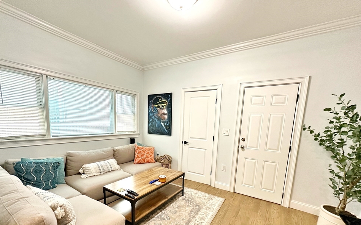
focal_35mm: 16
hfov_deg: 97.7
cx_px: 173
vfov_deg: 69.8
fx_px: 157
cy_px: 145
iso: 320
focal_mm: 2.22
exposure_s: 1/60
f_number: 2.2
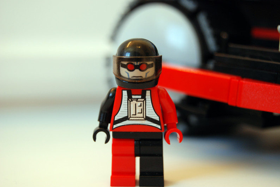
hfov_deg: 24.3
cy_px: 93
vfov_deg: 16.4
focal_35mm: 84
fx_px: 649
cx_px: 141
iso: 400
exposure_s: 1/25
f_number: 5.6
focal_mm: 55
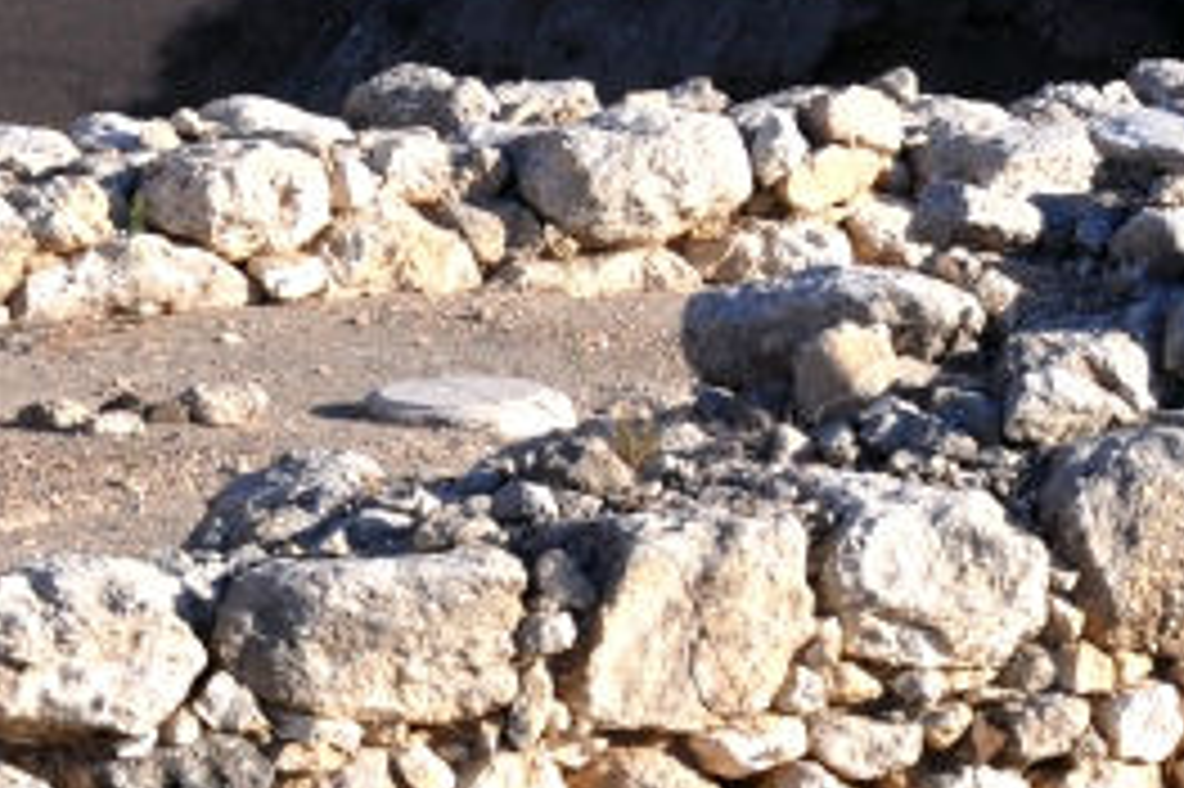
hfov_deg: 6.4
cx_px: 173
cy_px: 419
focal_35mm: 321
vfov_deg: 4.3
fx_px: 10549
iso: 200
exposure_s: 1/320
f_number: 9
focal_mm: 55
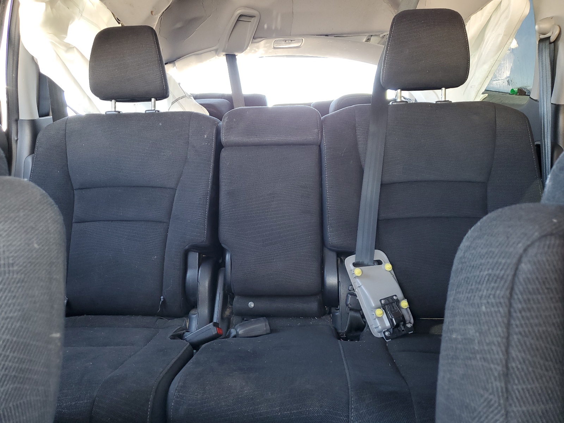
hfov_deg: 67.3
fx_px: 424
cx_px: 282
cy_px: 212
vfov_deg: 53.1
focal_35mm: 26
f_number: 1.5
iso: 63
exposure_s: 1/60.2
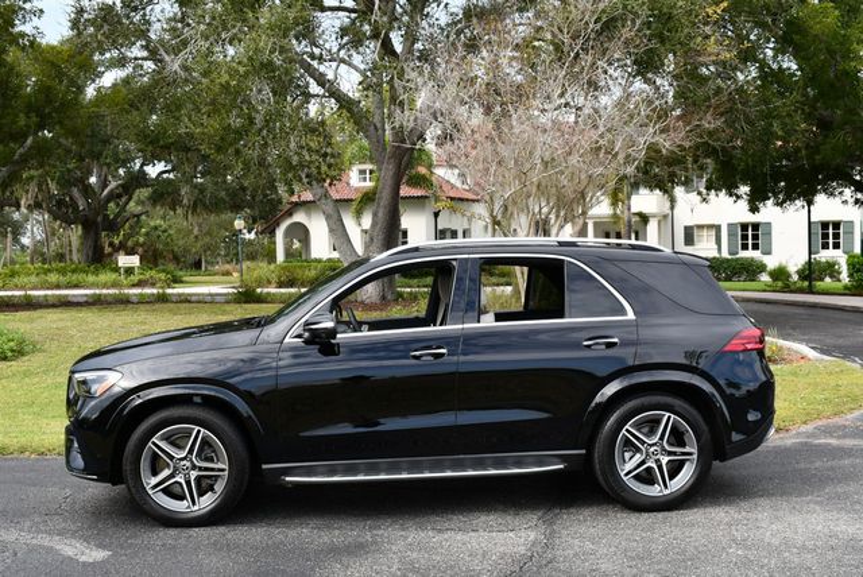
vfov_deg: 30.6
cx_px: 432
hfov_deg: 44.5
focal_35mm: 44
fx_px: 1056
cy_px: 288
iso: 200
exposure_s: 1/250
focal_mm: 22
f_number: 7.1
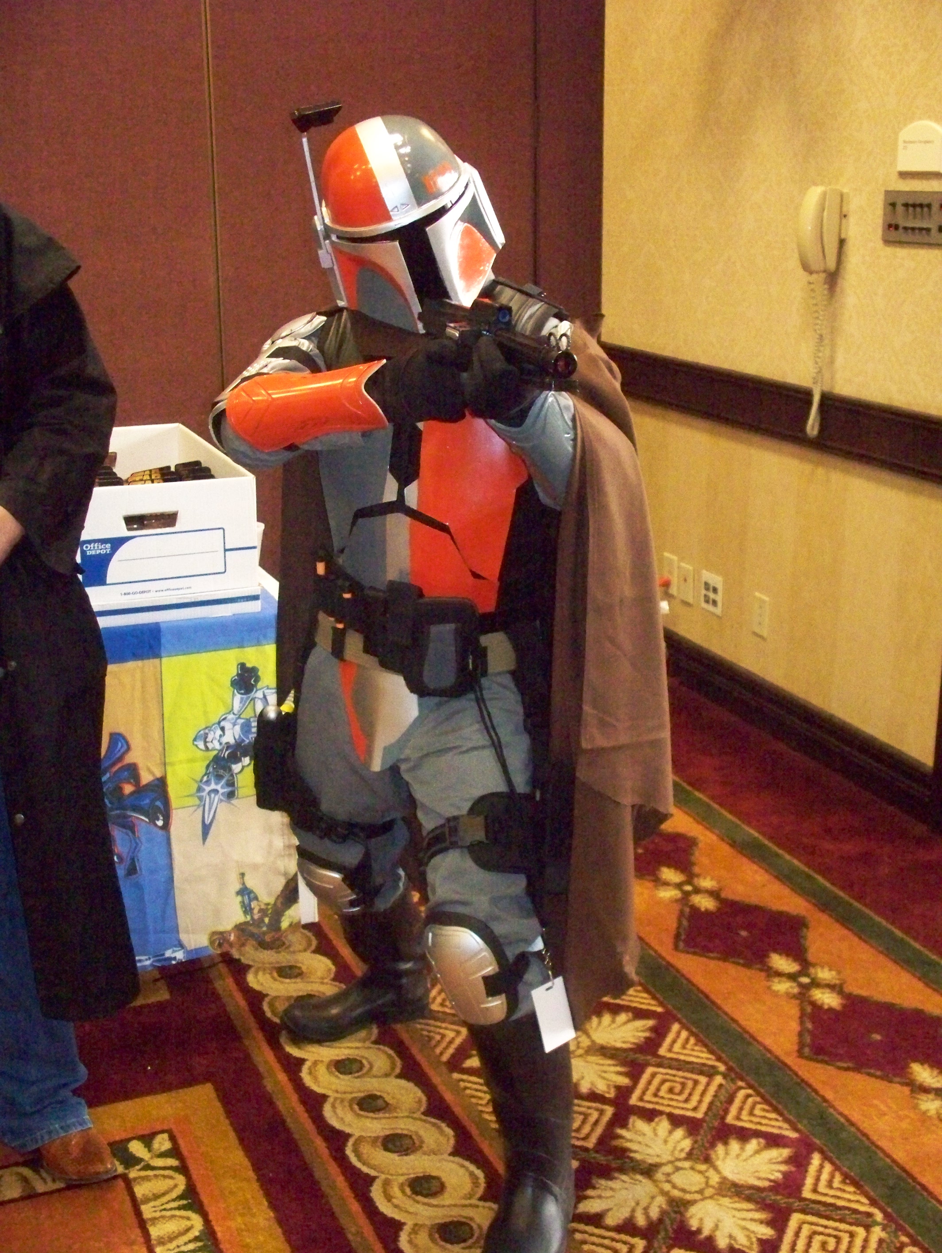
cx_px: 471
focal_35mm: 47
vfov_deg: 40.4
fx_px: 1703
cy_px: 626
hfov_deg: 30.9
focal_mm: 9.86
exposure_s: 1/60
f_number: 2.9
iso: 1600
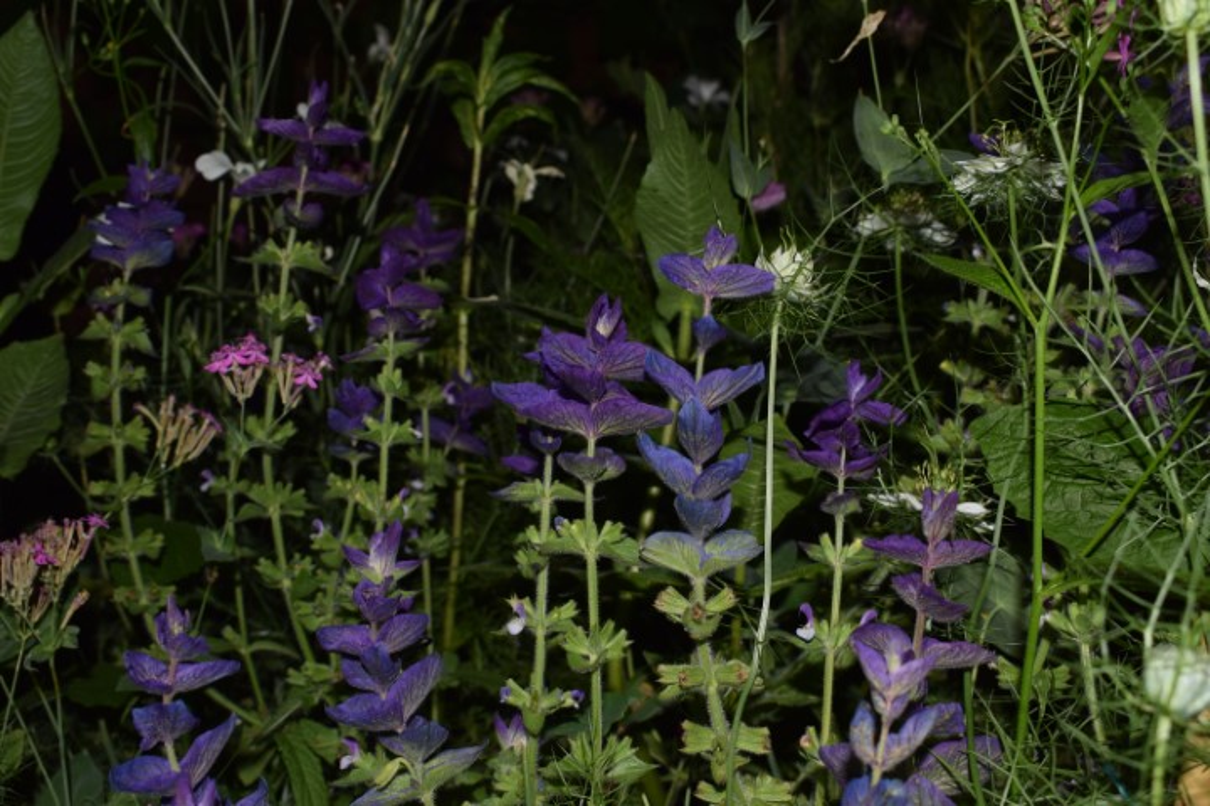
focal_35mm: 42
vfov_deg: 31.9
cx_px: 605
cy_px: 403
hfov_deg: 46.4
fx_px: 1412
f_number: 8
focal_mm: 28
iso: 100
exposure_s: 1/60
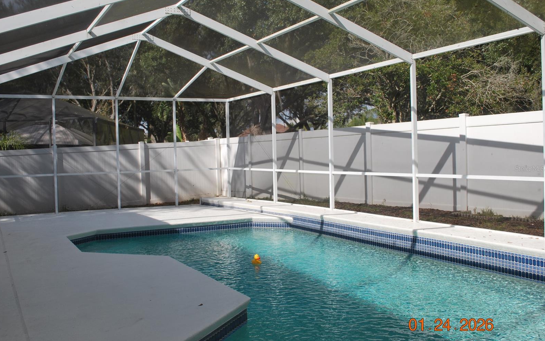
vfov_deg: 34.4
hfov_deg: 52.7
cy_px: 169
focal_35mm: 37
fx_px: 550
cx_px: 271
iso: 100
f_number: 8
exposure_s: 1/250
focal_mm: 24
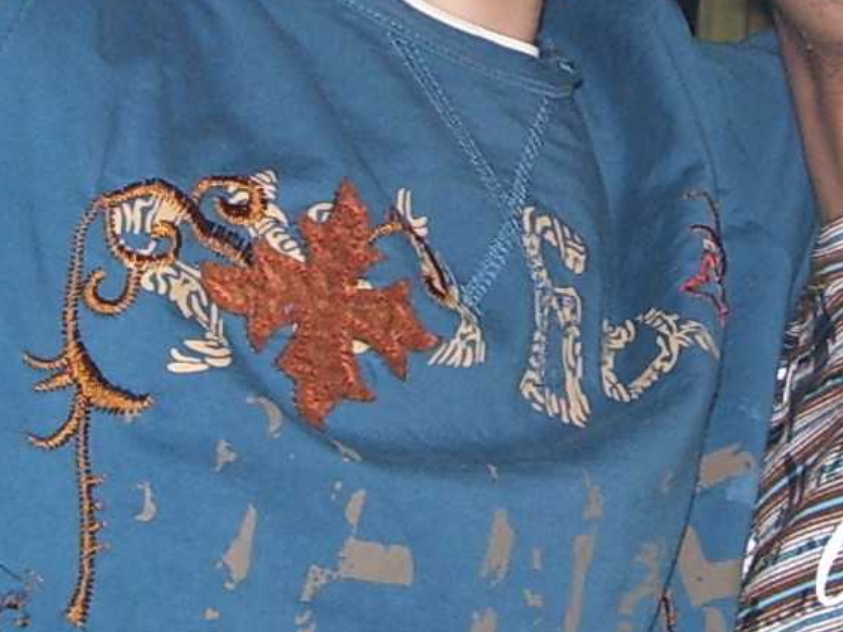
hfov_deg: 13.4
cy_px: 9
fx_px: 3580
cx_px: 558
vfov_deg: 10.0
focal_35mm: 147
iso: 80
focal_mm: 6
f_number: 2.7
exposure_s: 1/60
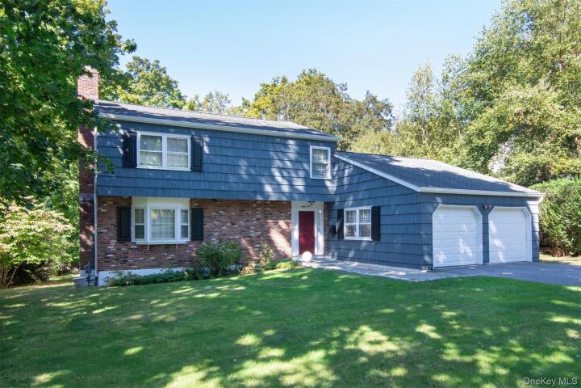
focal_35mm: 24
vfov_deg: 53.1
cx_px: 290
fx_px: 387
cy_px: 194
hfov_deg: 73.7
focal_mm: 16
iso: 800
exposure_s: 1/100
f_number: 11
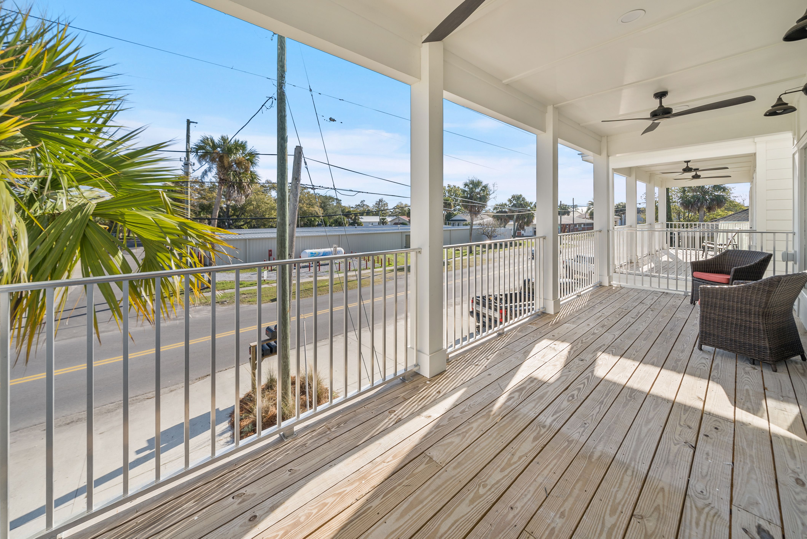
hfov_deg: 112.6
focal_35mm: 12
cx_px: 404
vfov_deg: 90.1
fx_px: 269
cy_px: 270
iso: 40
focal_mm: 12
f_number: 7.1
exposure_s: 1/100
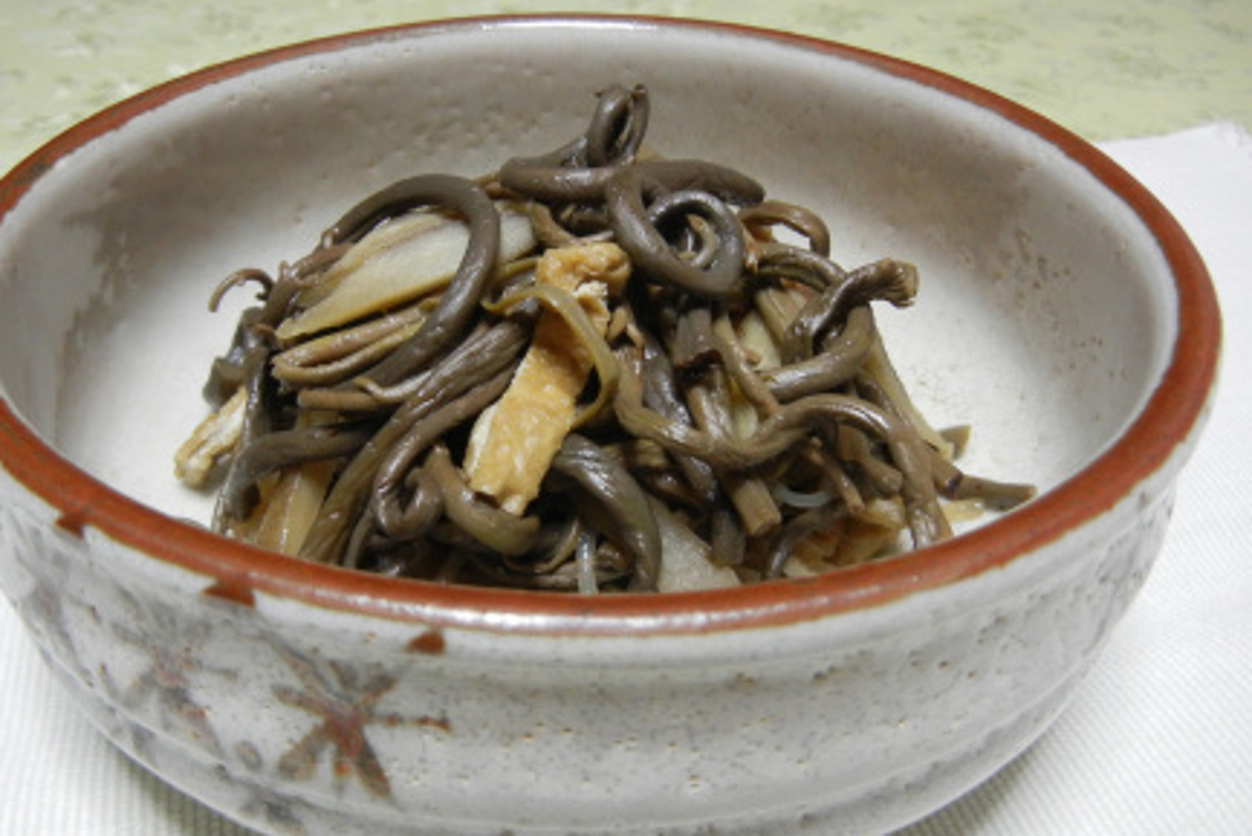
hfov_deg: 53.0
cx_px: 558
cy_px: 421
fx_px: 1252
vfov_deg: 36.9
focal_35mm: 36
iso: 400
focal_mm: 5.4
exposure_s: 1/21.7
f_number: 3.5
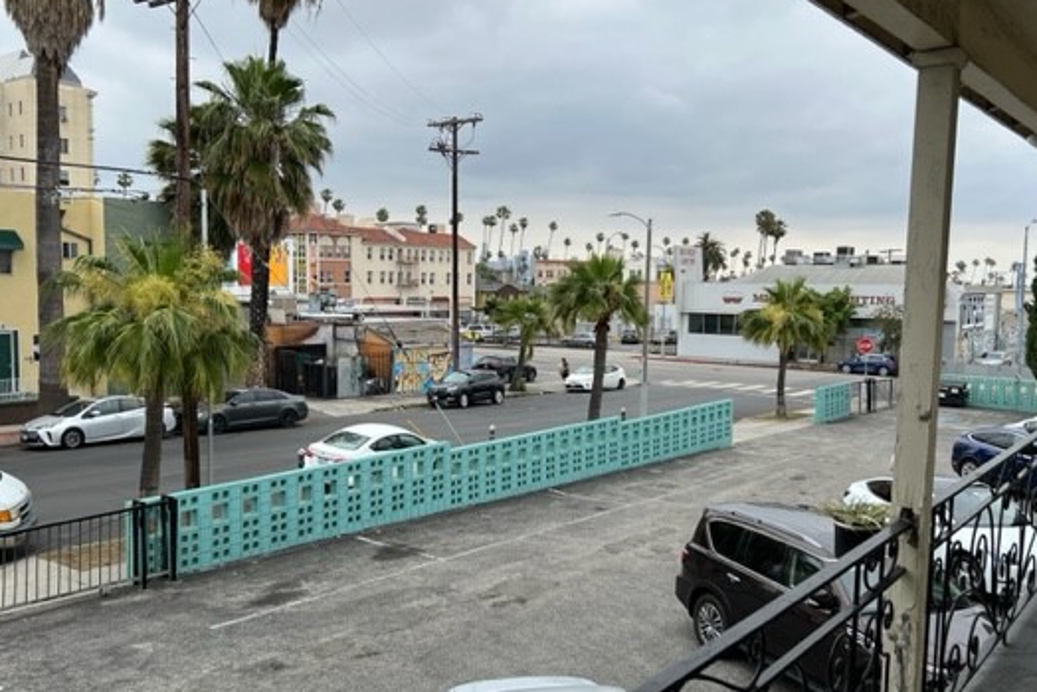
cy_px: 354
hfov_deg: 57.2
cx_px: 517
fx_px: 951
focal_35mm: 33
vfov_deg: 40.0
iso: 50
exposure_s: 1/1869
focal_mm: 5.7
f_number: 1.5
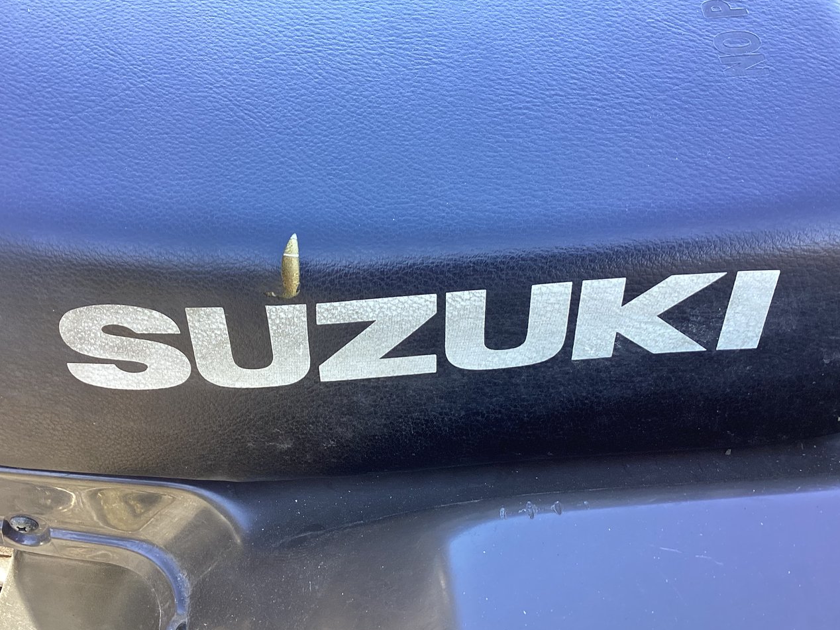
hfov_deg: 50.1
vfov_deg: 38.6
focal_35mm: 37
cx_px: 385
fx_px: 898
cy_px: 366
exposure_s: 1/120
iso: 80
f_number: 2.4
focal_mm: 3.3
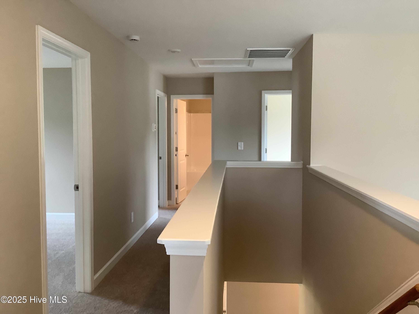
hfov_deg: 58.4
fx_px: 375
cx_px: 210
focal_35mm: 31
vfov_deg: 45.4
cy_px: 157
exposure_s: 1/50
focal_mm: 3.3
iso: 200
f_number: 2.4
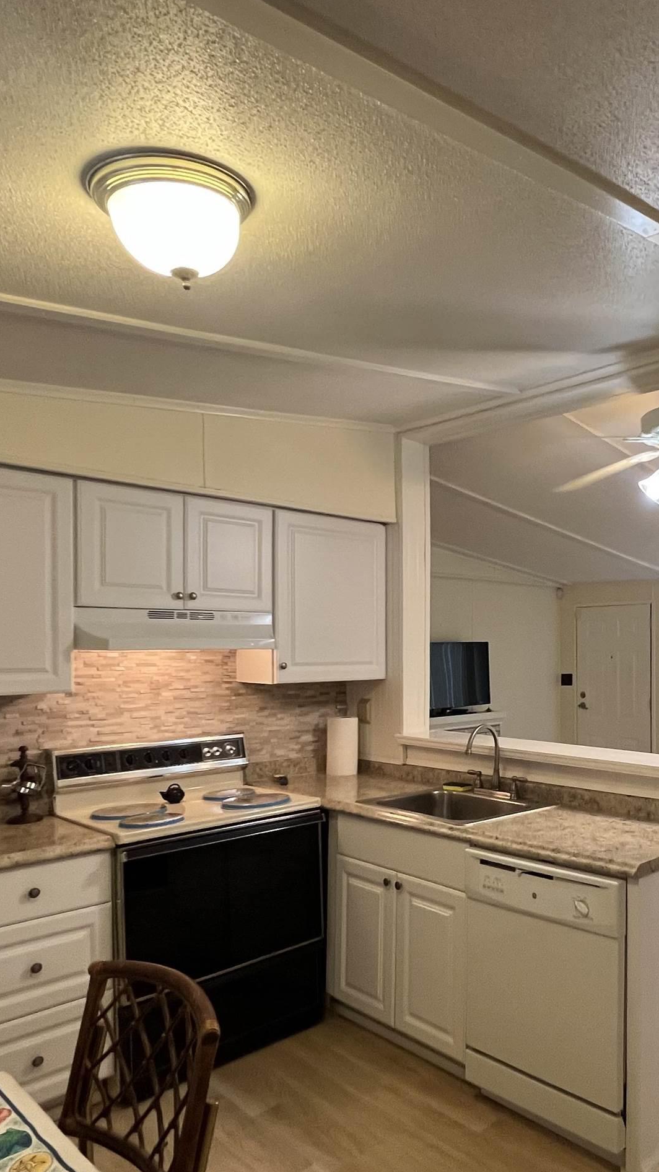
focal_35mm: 23
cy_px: 661
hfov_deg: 46.2
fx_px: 715
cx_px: 552
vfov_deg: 78.3
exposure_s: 1/120
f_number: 1.8
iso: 250
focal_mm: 1.57
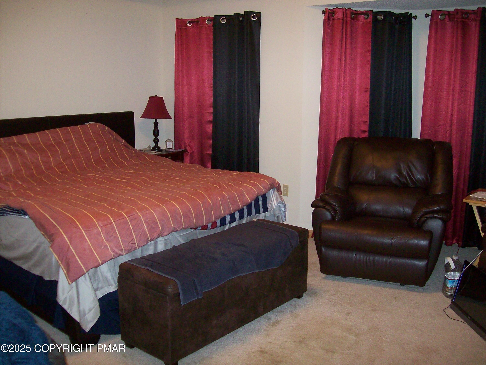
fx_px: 505
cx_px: 243
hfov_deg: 51.4
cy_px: 182
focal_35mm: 36
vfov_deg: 39.7
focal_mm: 6
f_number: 2.7
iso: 200
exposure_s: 1/64
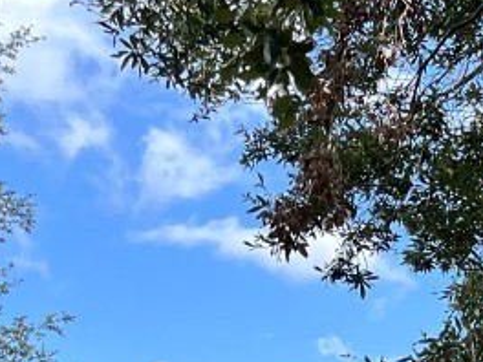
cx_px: 801
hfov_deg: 16.9
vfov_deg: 14.1
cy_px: 472
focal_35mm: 101
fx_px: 1409
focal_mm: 5.1
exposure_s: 1/992
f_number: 1.6
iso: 50
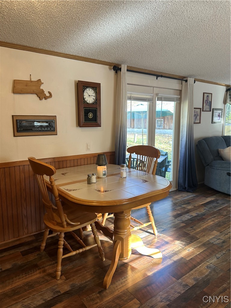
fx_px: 214
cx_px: 116
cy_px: 154
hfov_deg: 56.8
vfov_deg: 71.6
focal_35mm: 24
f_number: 1.78
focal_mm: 6.86
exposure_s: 1/60
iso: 125
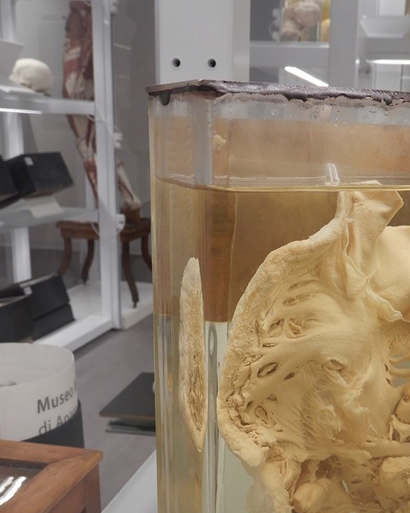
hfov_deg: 31.6
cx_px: 300
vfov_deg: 39.4
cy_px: 308
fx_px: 713
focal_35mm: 47
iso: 80
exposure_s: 1/30
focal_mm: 4.3
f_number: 3.4
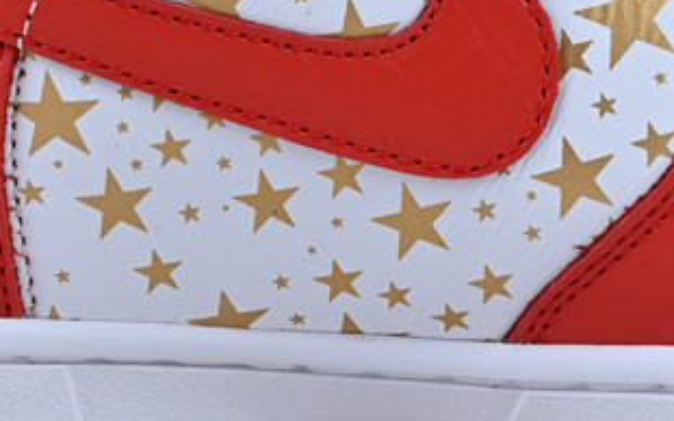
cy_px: 78
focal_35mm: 177
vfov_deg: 7.4
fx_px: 3249
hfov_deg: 11.8
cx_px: 416
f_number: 4.8
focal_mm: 30
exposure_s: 1/80
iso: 100
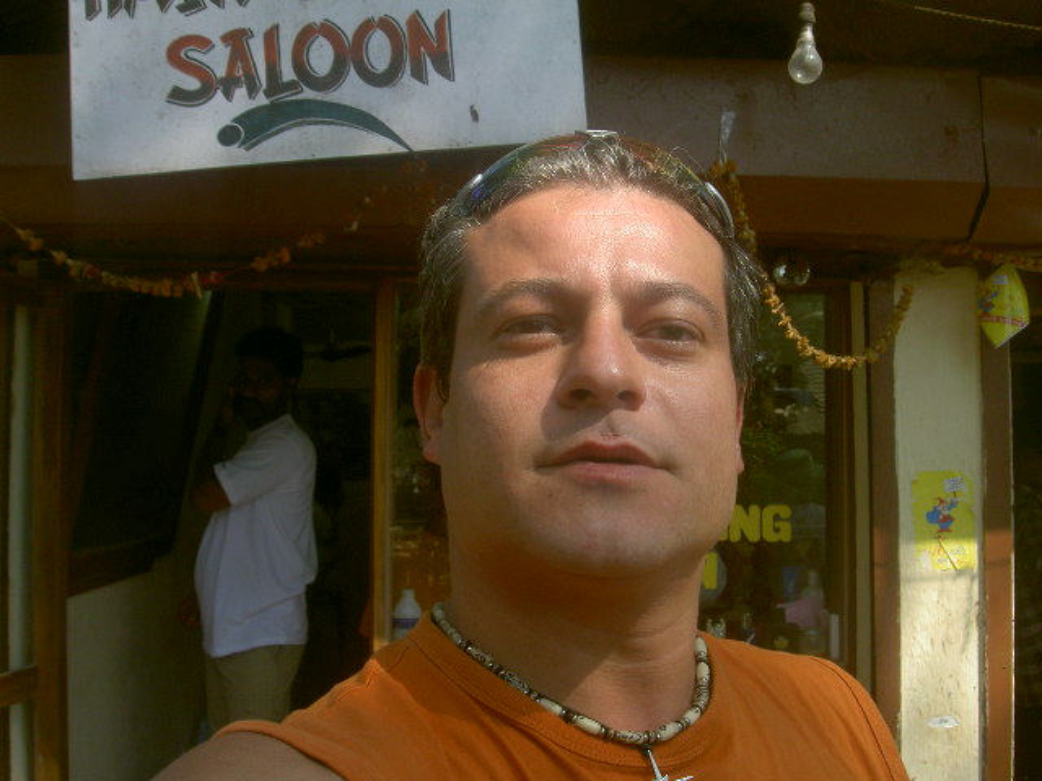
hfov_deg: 47.9
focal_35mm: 39
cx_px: 521
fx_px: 1174
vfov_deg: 36.8
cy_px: 390
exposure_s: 1/200
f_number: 4.7
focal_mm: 8
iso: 100
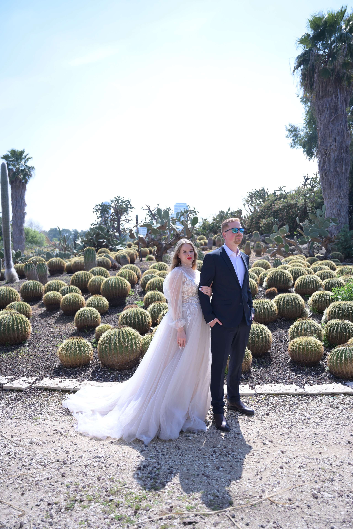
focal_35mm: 30
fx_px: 433
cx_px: 176
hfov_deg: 44.3
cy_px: 264
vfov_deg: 62.8
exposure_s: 1/800
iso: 100
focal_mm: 29.5
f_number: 3.2
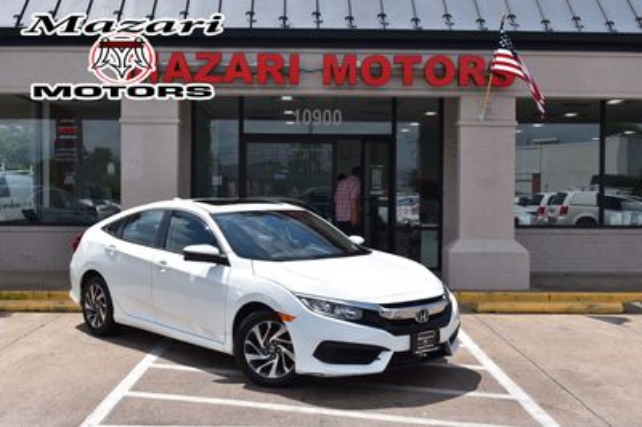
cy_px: 214
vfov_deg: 29.8
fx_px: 802
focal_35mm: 45
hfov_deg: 43.6
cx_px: 321
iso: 250
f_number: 11
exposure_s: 1/500
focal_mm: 30
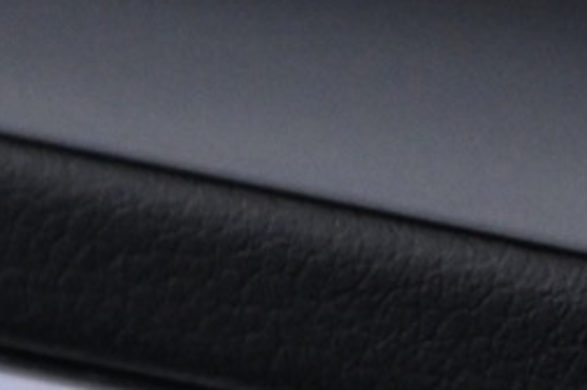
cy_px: 722
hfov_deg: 8.5
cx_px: 1385
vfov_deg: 6.1
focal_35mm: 221
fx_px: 3602
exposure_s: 1/30
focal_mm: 23
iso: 1600
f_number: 4.2
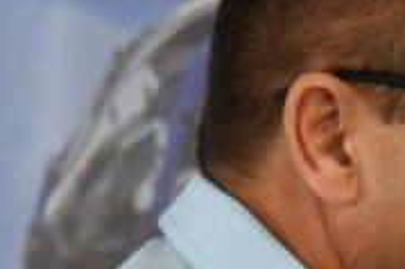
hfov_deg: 2.3
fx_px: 9846
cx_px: 1000
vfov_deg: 1.6
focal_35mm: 876
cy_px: 800
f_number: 6.3
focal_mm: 112
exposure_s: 1/100
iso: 3200
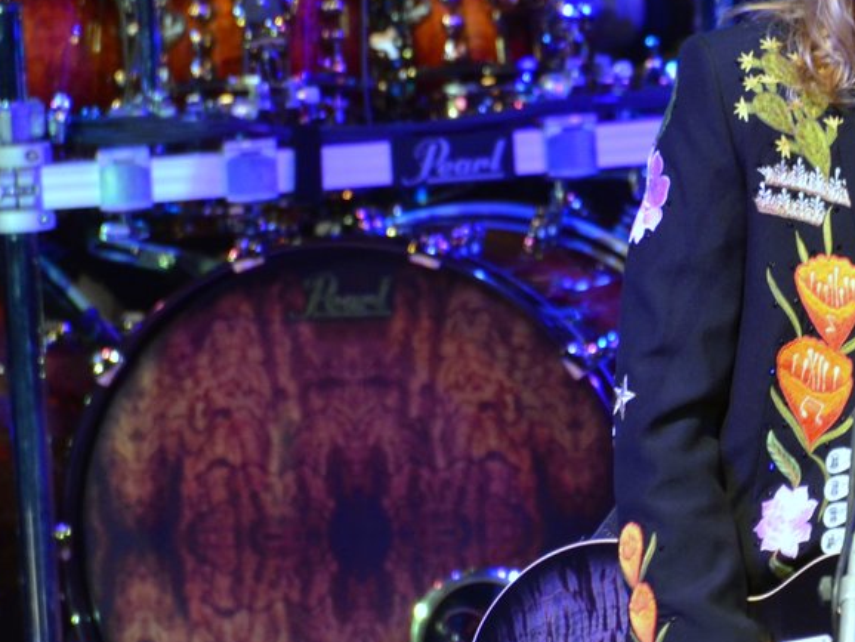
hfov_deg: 2.2
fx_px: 22140
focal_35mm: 896
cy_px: 140
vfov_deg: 1.7
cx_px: 864
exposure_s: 1/40
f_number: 5.6
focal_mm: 300
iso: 1600
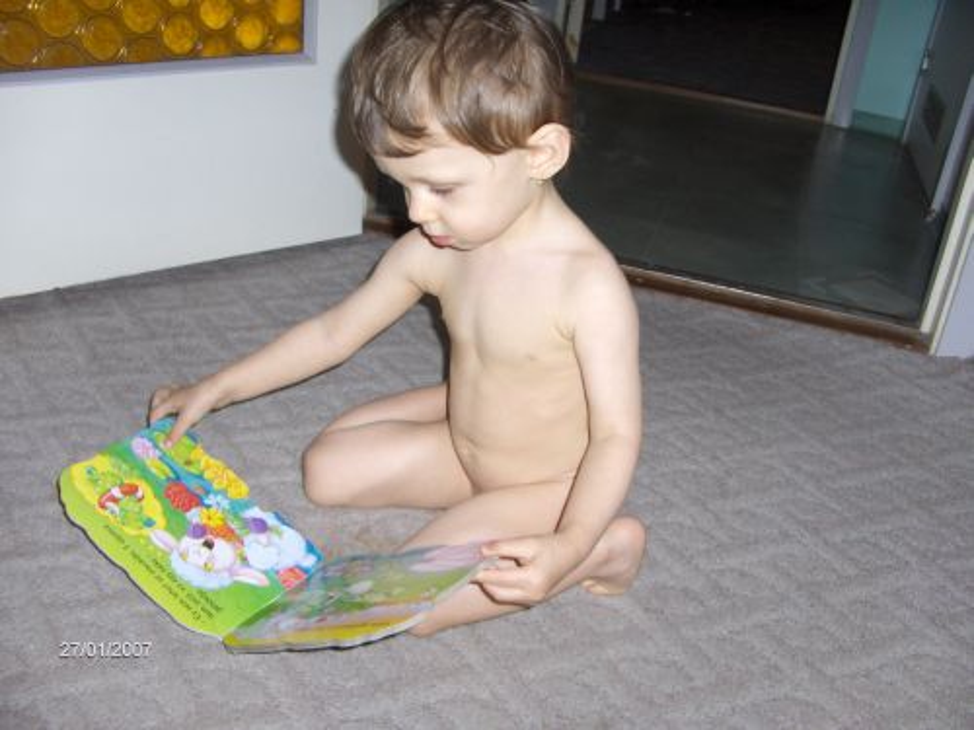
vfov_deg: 40.7
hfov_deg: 52.6
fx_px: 985
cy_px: 365
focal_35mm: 35
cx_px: 487
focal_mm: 5.8
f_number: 2.6
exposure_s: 1/60
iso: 100
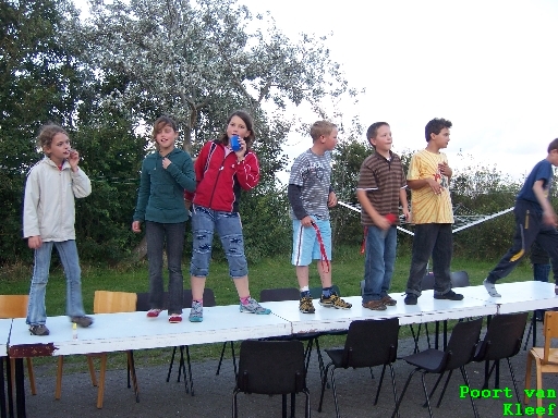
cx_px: 279
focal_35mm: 36
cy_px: 209
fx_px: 580
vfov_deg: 39.7
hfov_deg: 51.4
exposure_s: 1/40
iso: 80
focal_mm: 6.2
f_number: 2.8
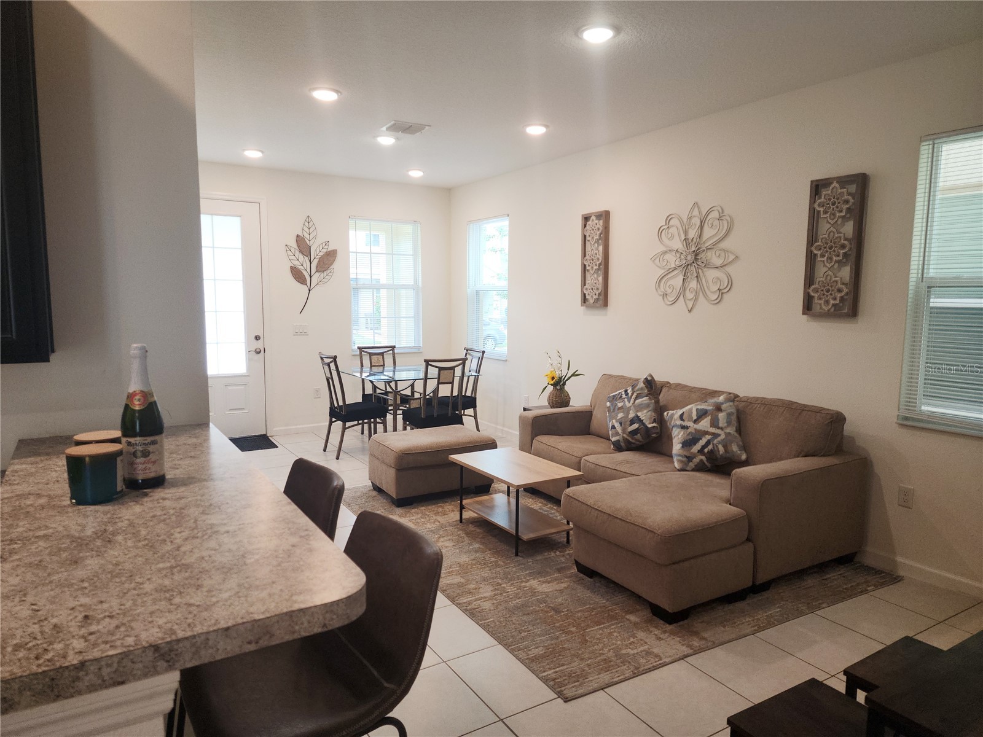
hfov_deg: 73.9
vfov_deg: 58.9
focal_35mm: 23
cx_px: 492
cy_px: 368
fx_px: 653
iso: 157
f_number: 1.8
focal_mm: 6.4
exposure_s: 1/59
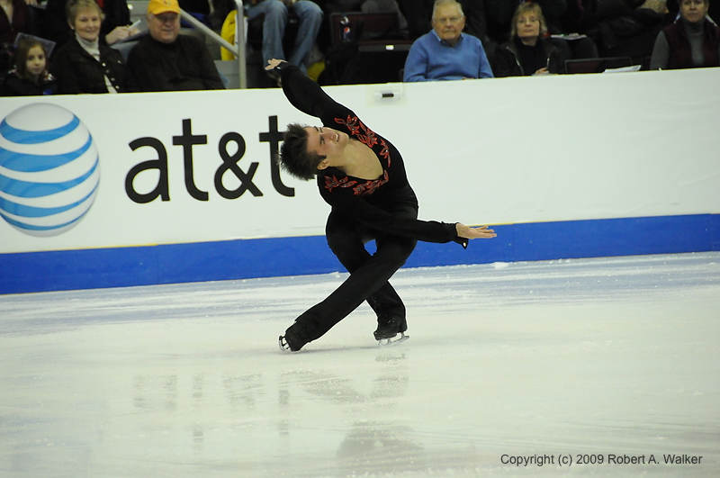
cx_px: 360
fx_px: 5991
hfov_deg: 6.9
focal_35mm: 300
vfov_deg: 4.6
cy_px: 239
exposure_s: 1/800
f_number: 5.6
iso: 3200
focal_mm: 200
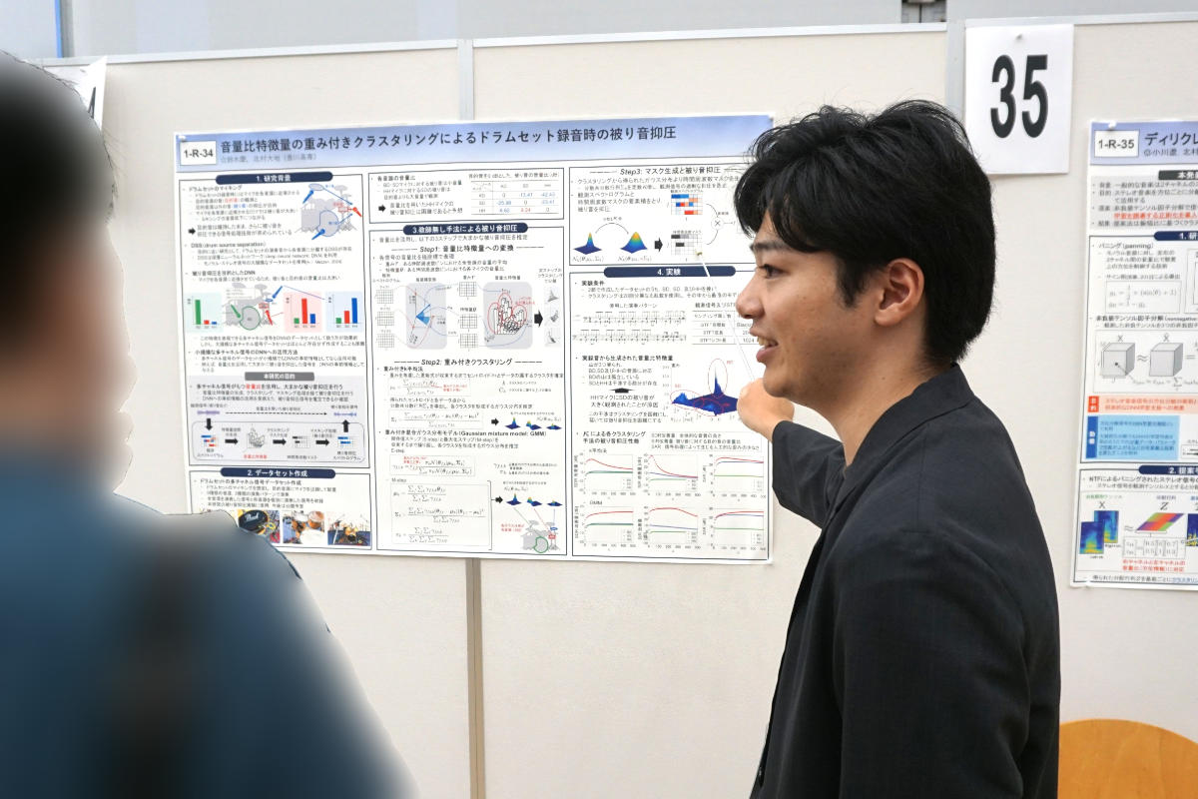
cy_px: 400
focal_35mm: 24
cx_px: 599
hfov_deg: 73.7
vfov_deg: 53.1
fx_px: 799
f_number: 4
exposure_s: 1/160
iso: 400
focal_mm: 16
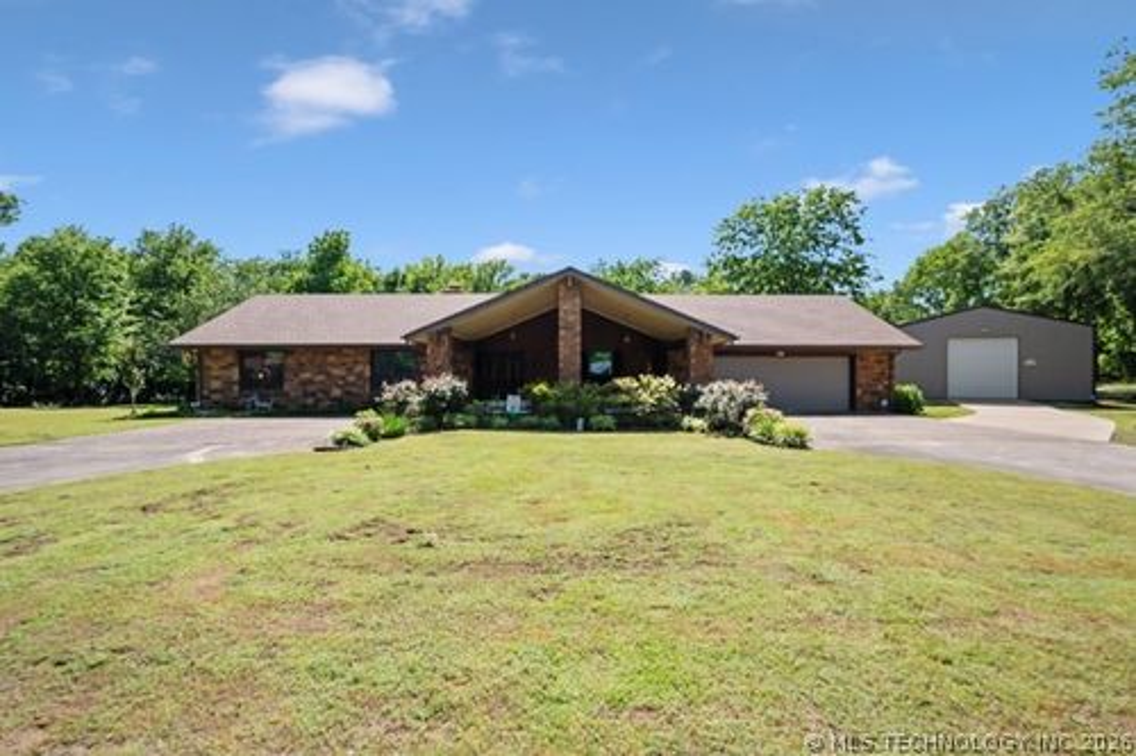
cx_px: 568
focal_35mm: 19
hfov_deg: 87.2
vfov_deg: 64.8
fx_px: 596
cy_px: 378
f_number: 9
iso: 250
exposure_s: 1/500
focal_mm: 18.9
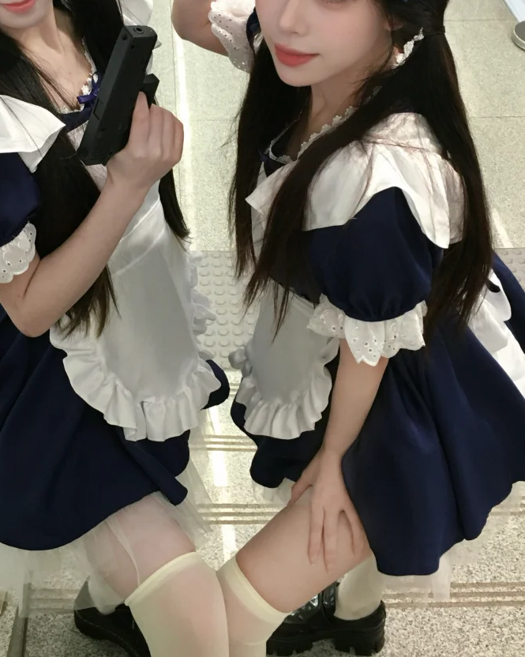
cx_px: 165
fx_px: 952
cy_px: 149
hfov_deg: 30.5
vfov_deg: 37.0
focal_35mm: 49
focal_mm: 4.15
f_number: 2.2
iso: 160
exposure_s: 1/33
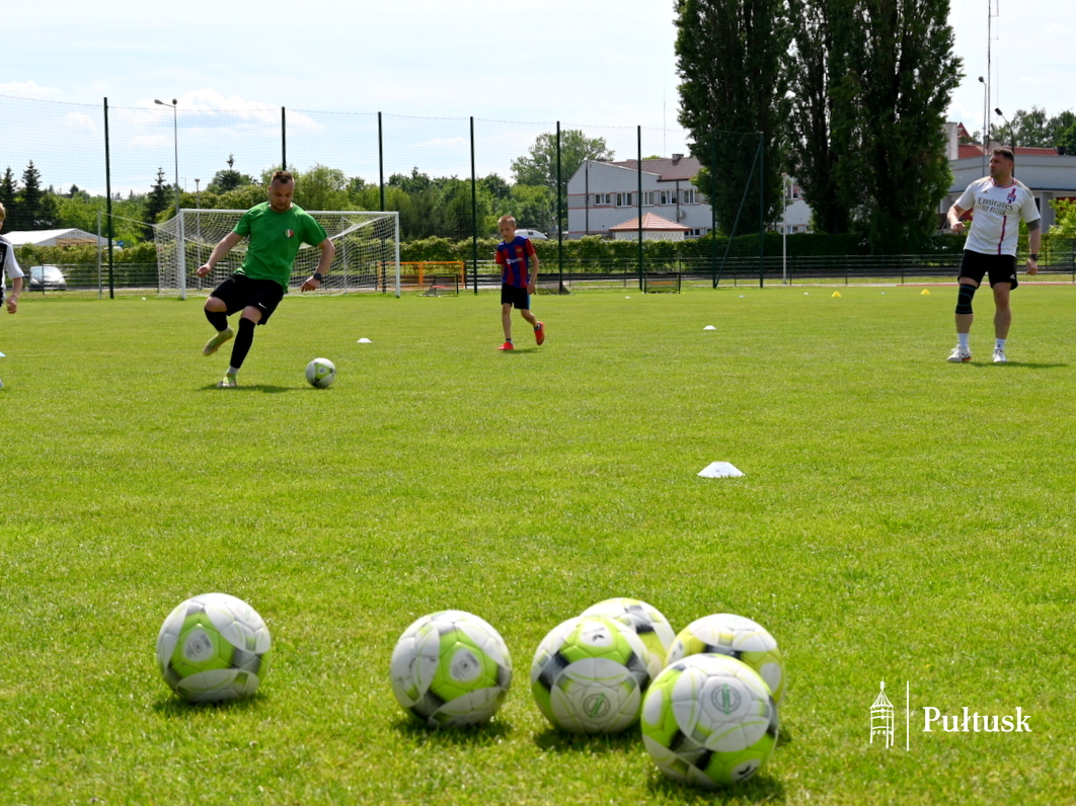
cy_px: 402
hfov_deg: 38.2
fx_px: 1554
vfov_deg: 29.1
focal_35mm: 50
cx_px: 485
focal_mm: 46
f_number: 7.1
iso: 100
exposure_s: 1/400
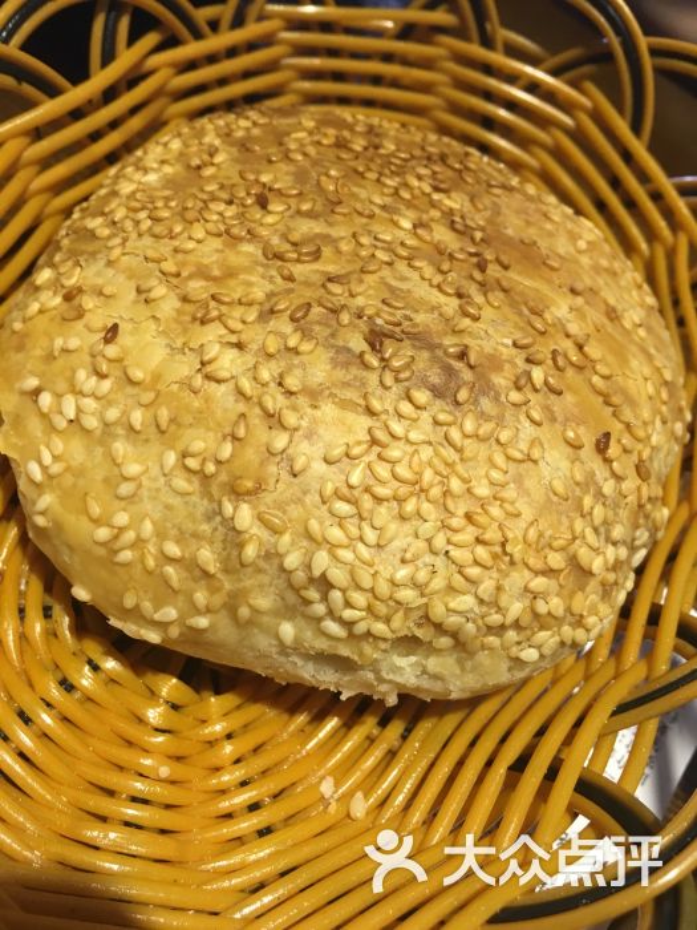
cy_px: 465
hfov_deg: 48.2
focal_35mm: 29
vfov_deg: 61.7
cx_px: 348
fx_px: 779
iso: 100
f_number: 2.2
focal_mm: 4.15
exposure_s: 1/33
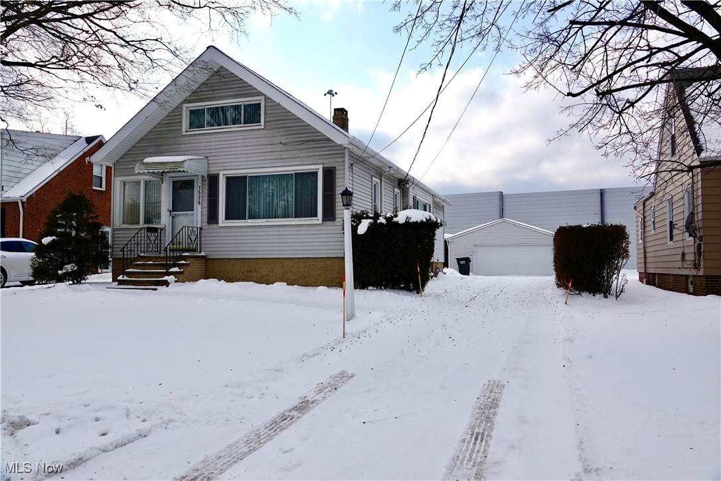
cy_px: 240
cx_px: 360
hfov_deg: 65.5
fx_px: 561
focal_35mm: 28
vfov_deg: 46.4
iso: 100
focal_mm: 10.18
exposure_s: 1/1000
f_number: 4
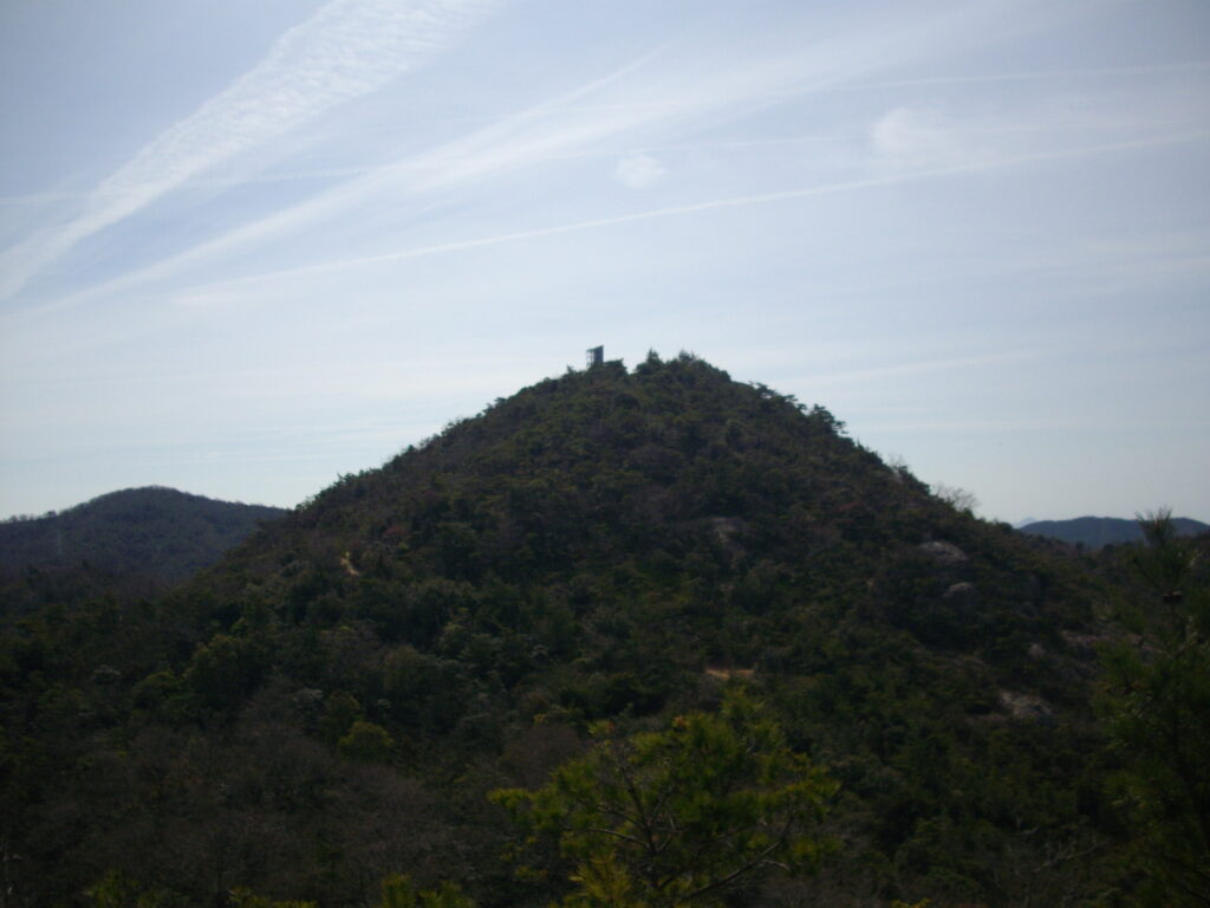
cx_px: 605
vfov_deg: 38.7
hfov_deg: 50.1
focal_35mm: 37
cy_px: 454
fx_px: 1293
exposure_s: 1/800
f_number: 5.6
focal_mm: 6.2
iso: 100
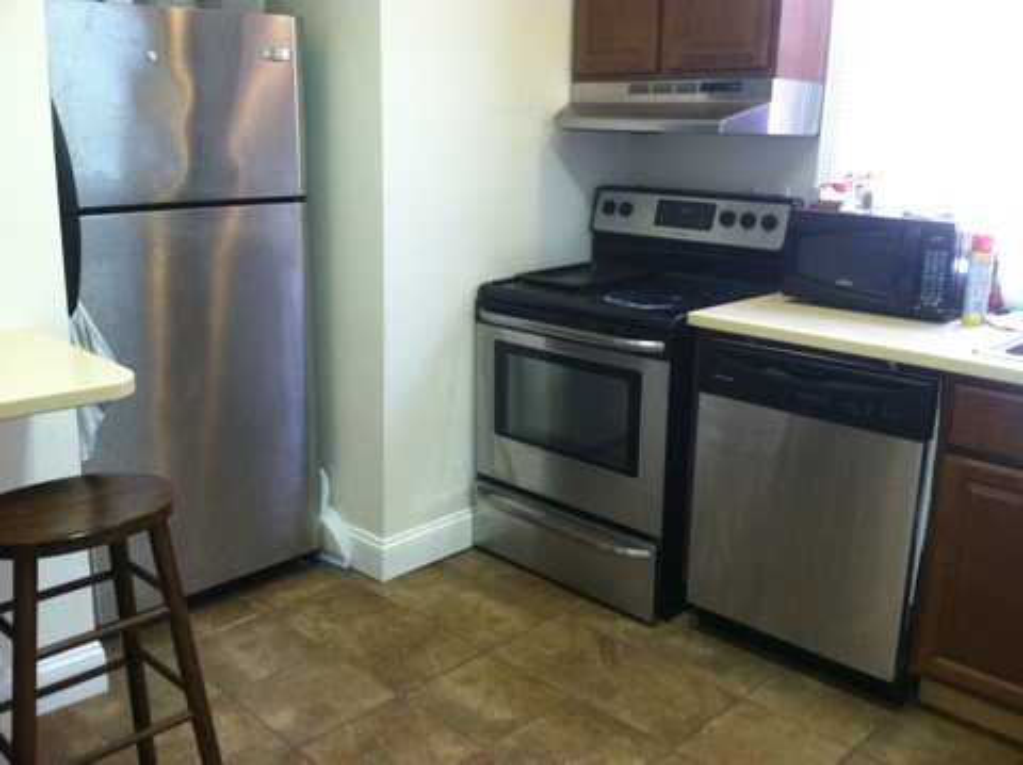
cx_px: 512
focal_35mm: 35
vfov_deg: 40.6
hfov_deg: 52.7
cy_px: 382
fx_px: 1033
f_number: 2.8
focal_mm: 3.85
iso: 200
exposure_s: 1/17
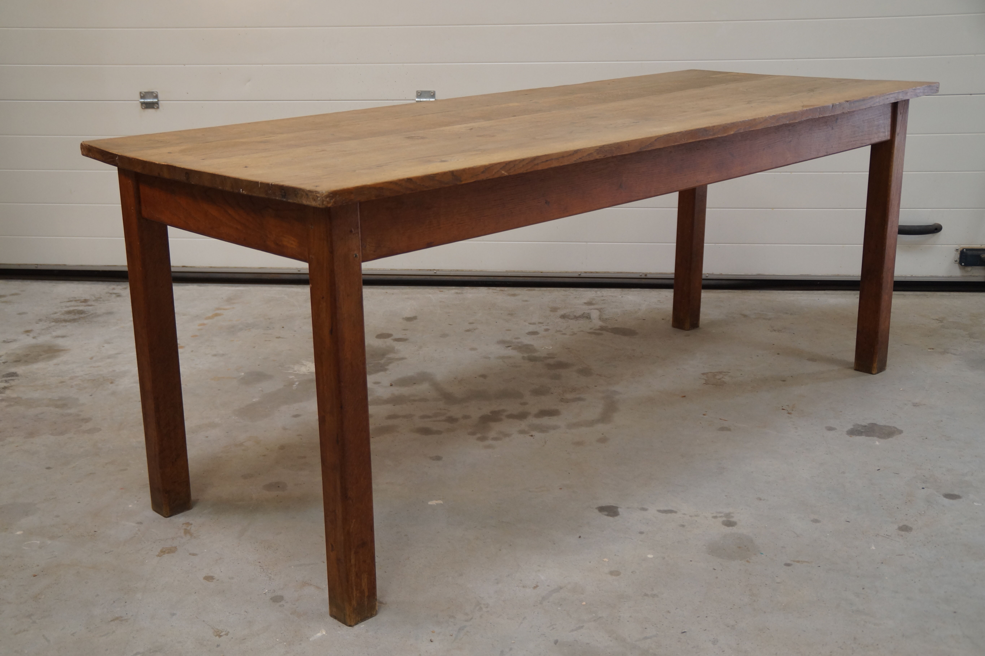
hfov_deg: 46.4
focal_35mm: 42
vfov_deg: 31.9
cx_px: 492
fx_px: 1149
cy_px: 328
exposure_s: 1/60
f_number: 4
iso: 400
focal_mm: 28
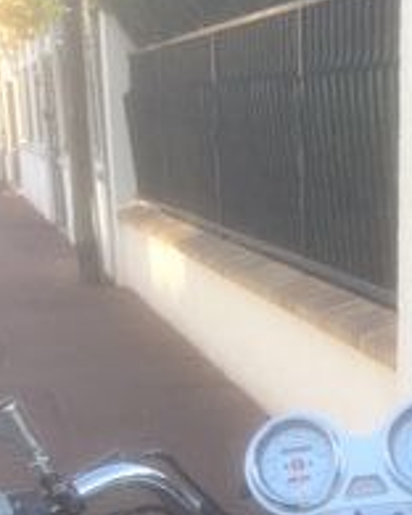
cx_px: 499
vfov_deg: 18.0
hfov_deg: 15.9
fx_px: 1418
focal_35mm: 93
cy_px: 811
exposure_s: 1/129
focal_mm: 4.15
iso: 25
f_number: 2.2
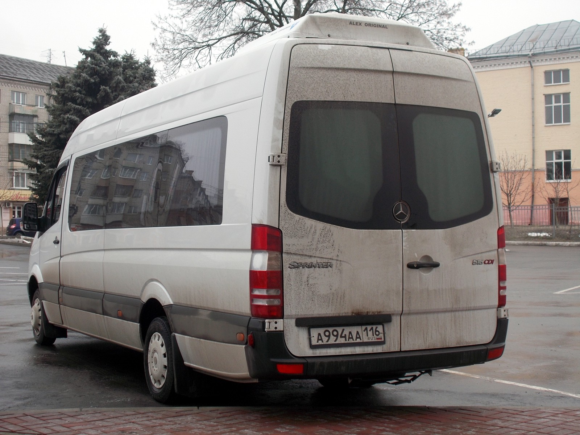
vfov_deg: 25.2
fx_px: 972
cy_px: 218
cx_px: 290
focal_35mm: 58
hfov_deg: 33.2
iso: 80
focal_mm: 10.3
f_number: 4.9
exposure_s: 1/60
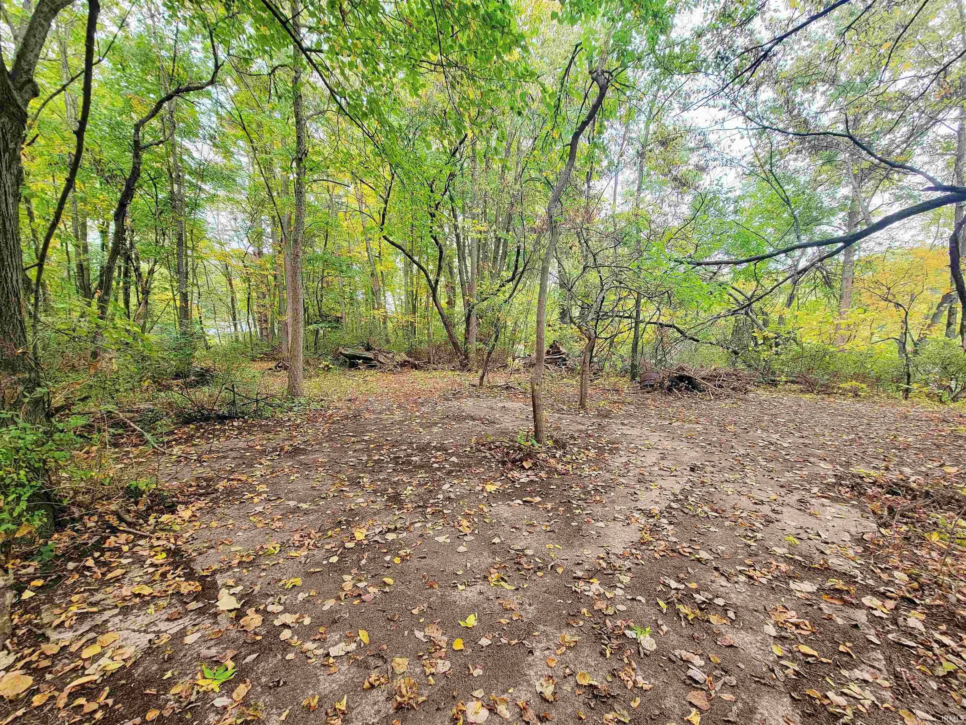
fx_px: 363
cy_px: 362
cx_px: 483
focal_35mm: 13
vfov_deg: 89.9
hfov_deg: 106.2
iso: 64
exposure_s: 1/120
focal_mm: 2.2
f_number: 2.2
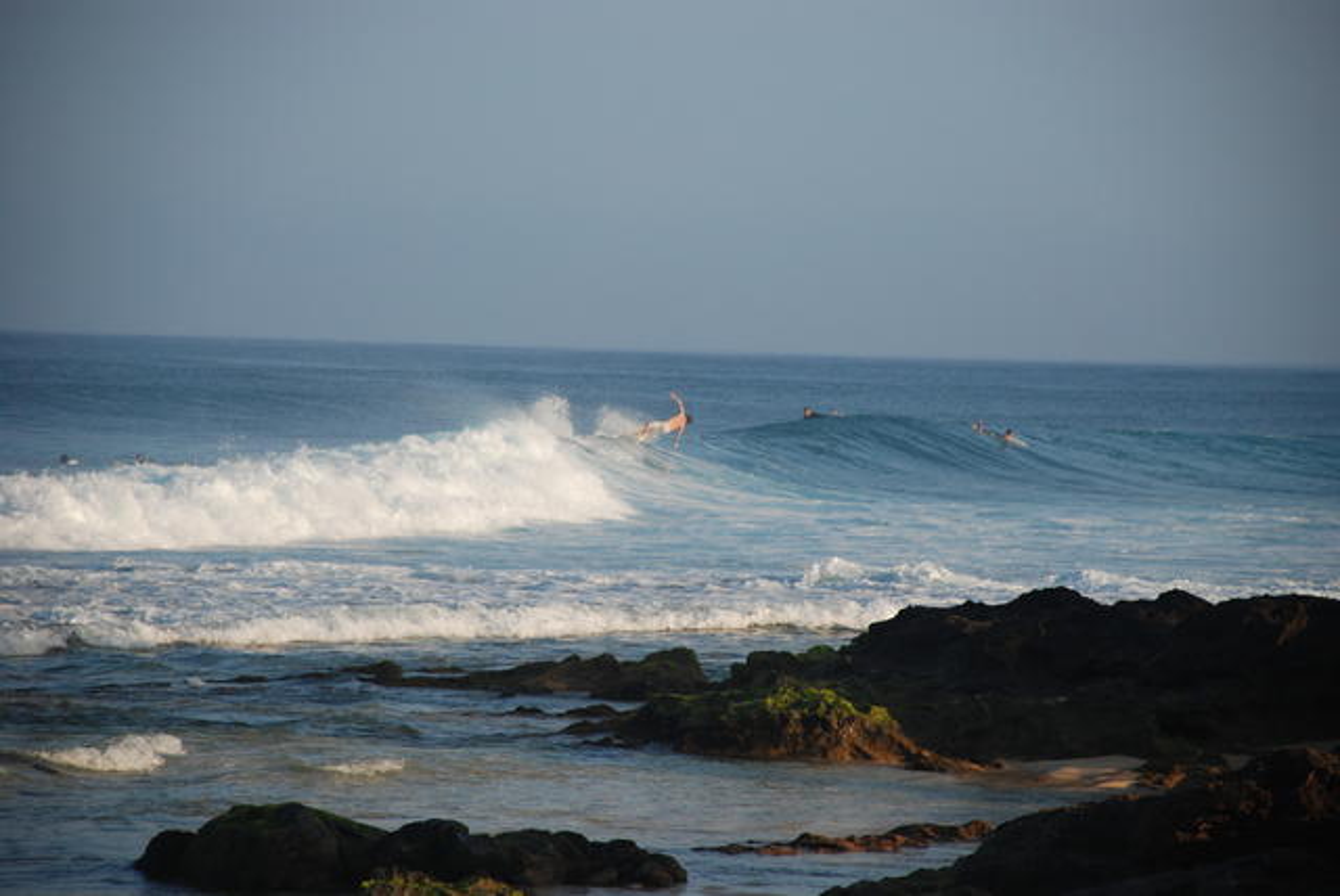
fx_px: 7544
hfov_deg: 10.2
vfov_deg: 6.8
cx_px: 670
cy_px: 448
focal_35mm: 202
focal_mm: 135
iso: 400
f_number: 5.6
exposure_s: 1/1600
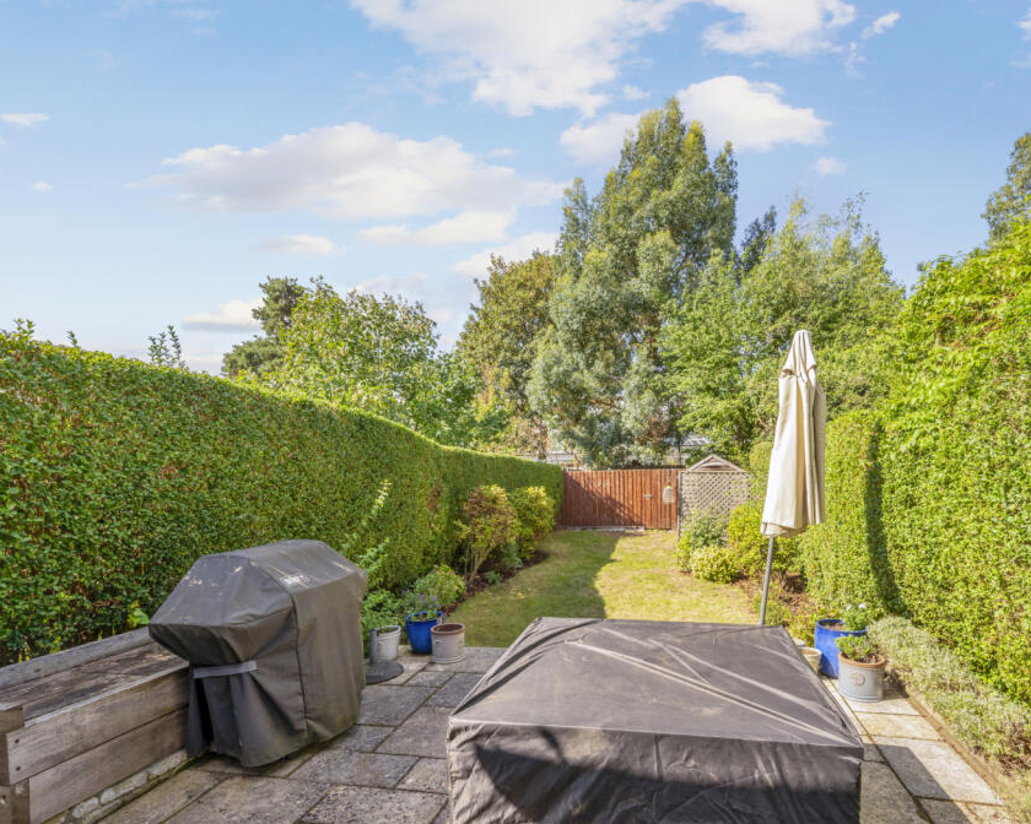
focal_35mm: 16
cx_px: 544
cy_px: 415
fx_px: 488
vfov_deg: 80.4
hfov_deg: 93.0
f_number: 8
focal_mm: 14
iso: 200
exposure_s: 1/200
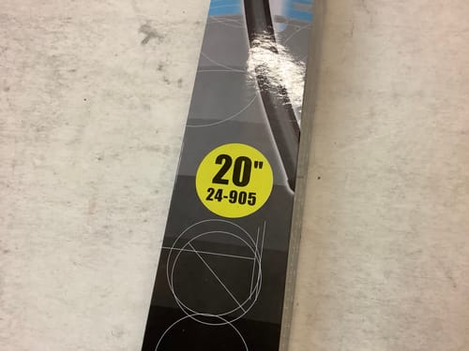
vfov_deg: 45.4
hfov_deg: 58.4
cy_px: 176
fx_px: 420
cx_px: 234
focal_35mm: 31
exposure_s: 1/50
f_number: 2.4
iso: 200
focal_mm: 3.3
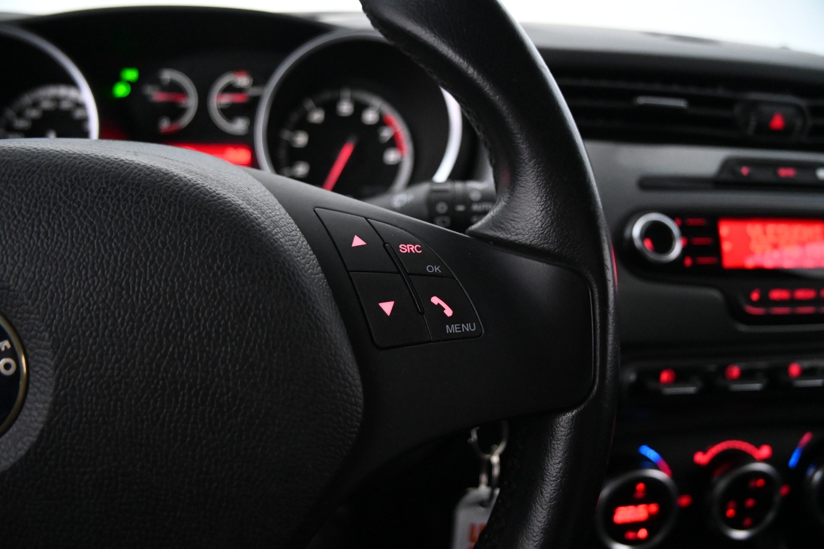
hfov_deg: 27.0
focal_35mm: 75
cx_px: 412
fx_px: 1717
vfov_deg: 18.2
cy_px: 274
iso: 5000
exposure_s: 1/80
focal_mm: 50
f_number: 6.3
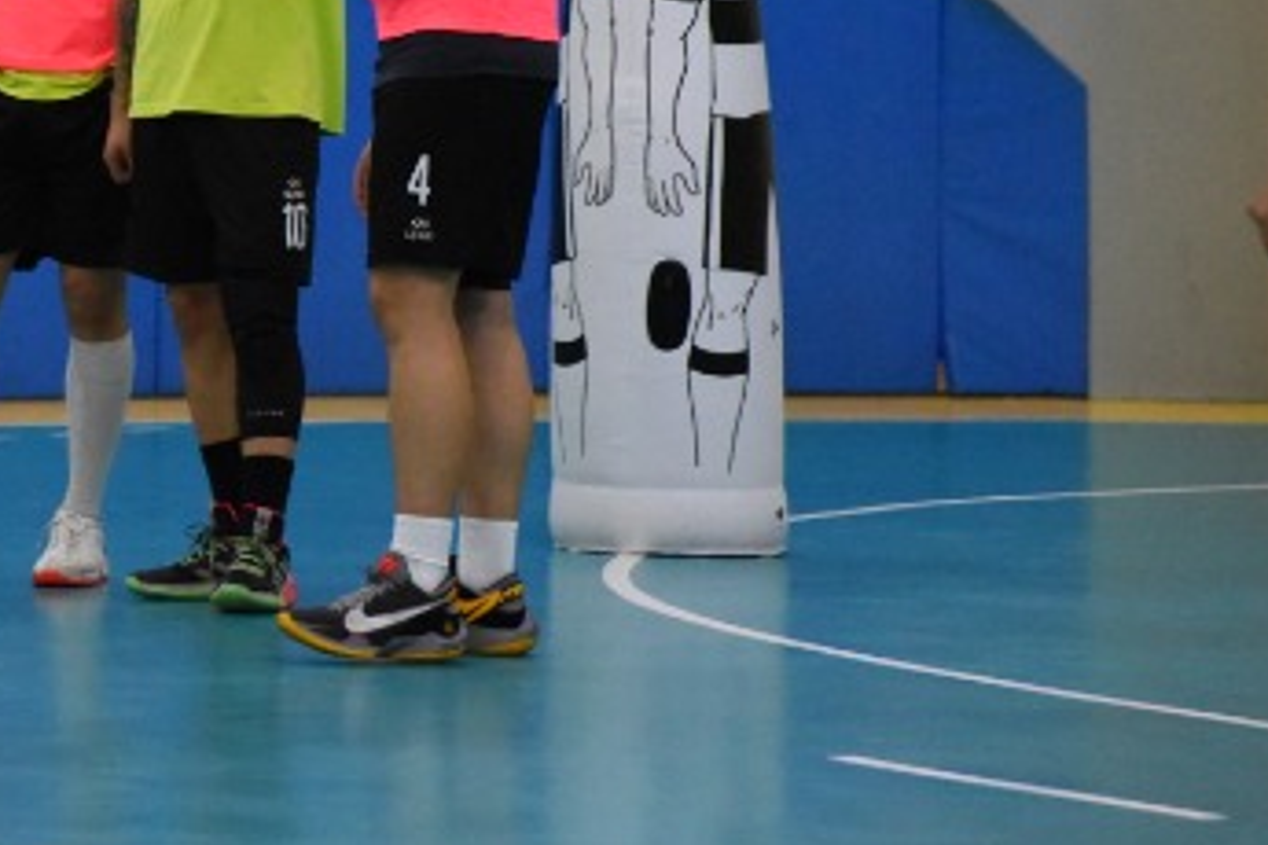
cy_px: -66
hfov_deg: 7.4
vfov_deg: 4.9
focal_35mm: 278
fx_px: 9791
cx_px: 92
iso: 12800
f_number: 4
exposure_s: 1/1000
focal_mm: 120
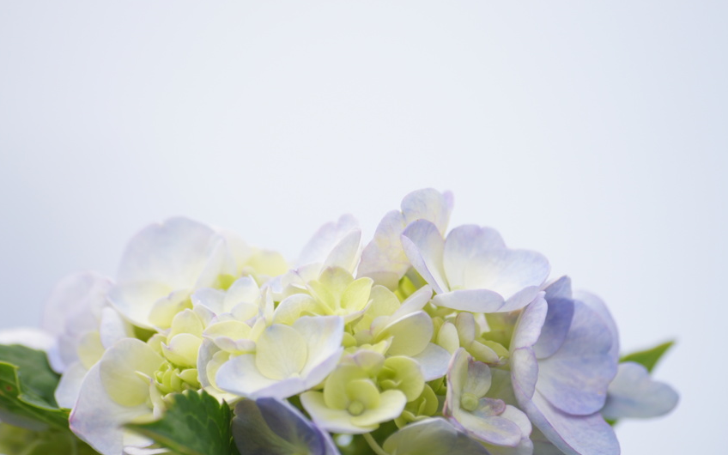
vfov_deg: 3.6
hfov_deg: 5.7
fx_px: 7321
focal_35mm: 369
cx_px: 379
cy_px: 226
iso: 100
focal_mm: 200
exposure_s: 1/500
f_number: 5
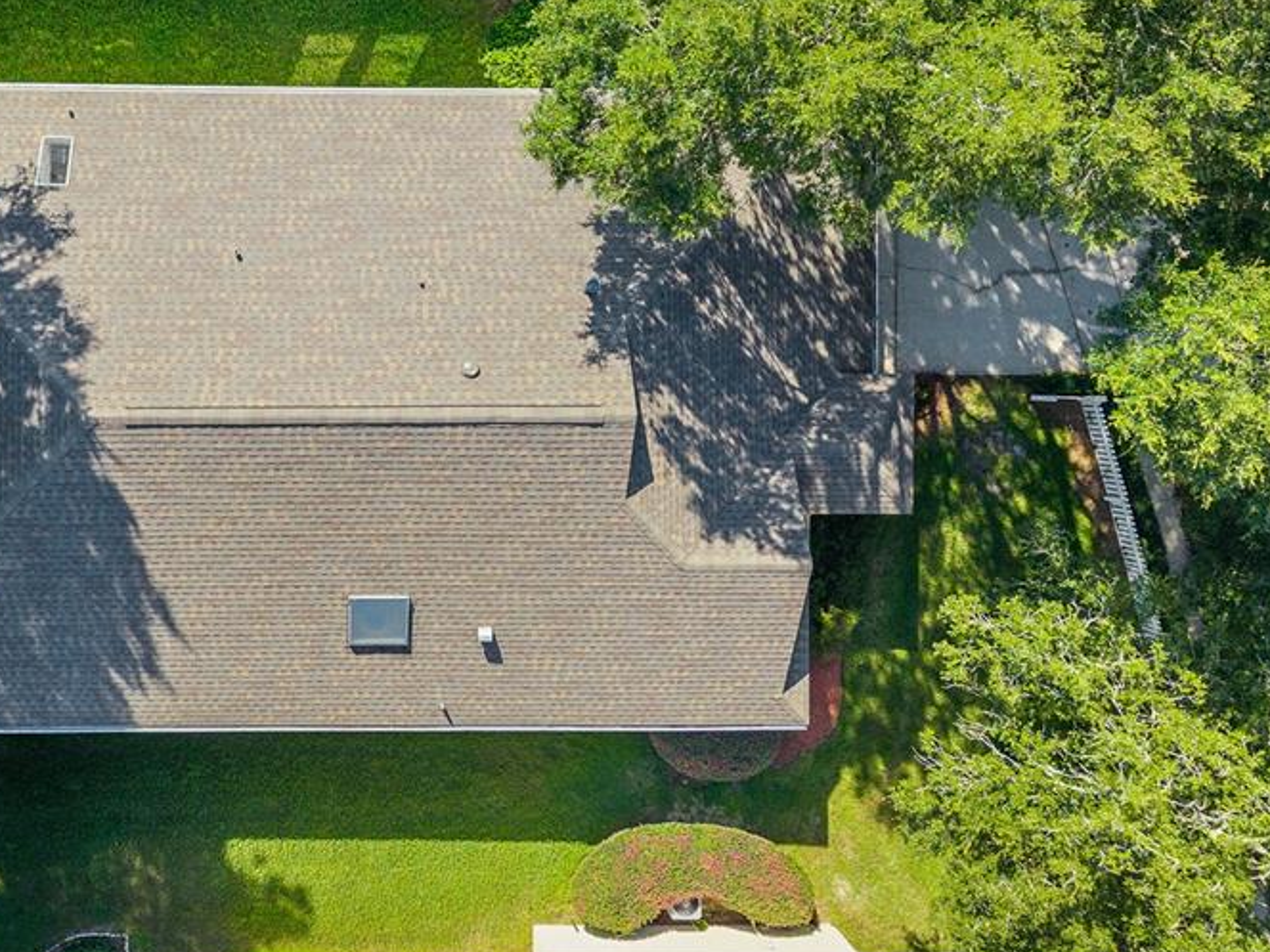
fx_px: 1357
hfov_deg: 48.8
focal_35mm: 37
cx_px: 371
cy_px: 363
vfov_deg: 38.4
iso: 270
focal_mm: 8.67
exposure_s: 1/1600
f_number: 1.8
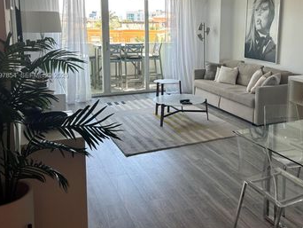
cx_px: 204
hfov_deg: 48.1
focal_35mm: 38
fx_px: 333
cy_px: 76
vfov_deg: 37.4
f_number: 1.5
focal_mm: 5.7
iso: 40
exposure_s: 1/167
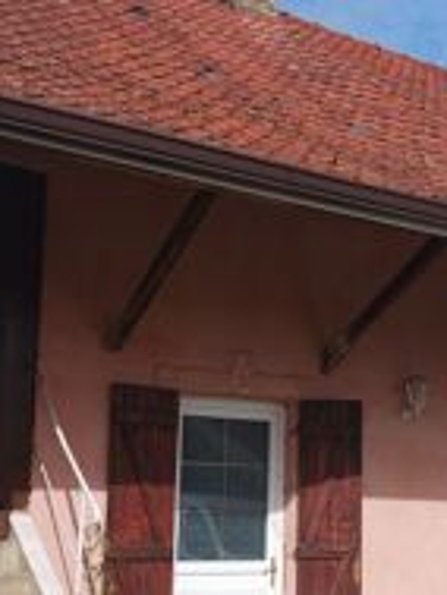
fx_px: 1049
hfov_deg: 23.9
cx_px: 299
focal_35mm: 61
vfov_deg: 31.5
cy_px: 367
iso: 20
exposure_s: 1/431
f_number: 1.8
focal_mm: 4
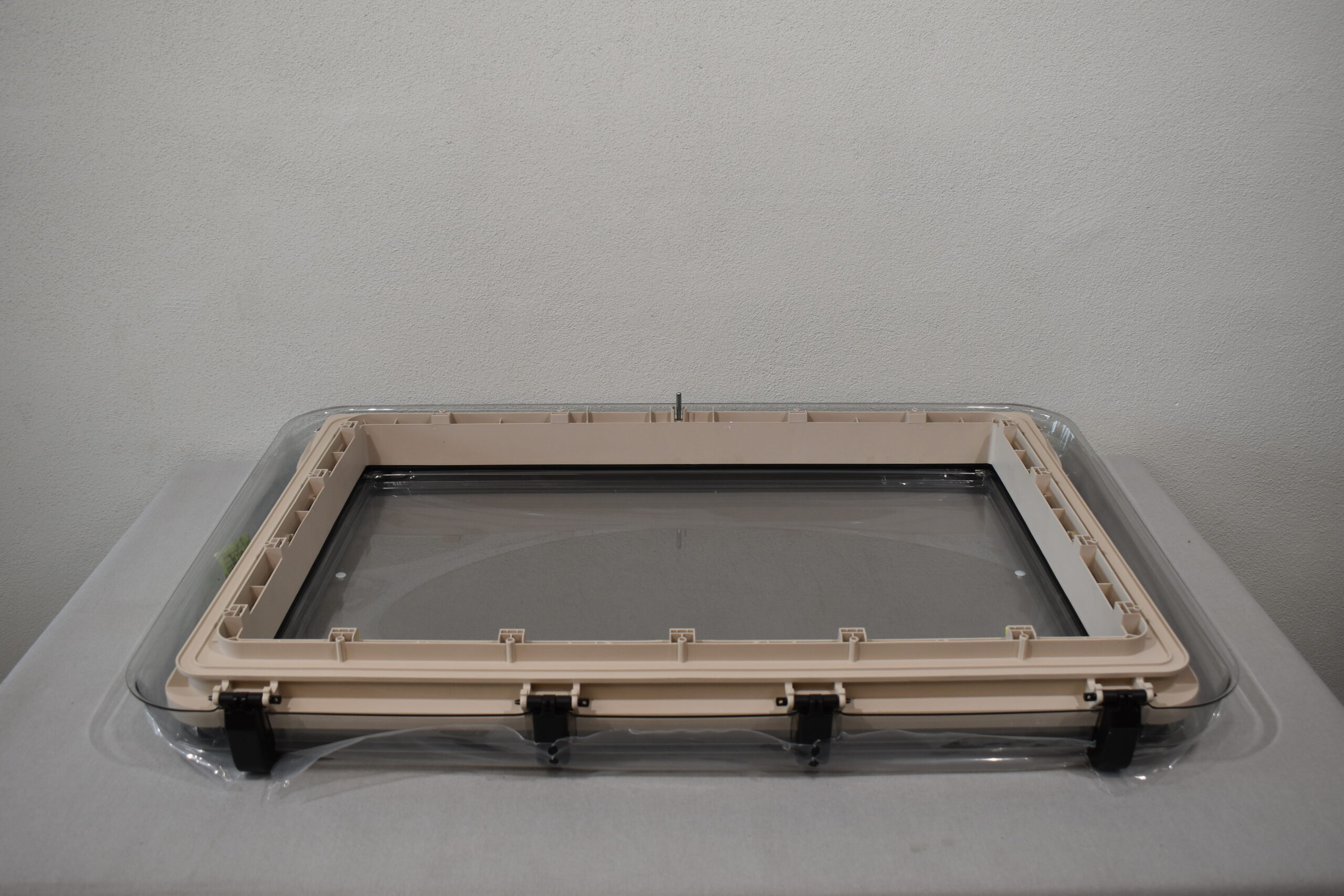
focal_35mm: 33
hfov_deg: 57.2
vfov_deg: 40.0
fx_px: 1232
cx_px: 672
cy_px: 448
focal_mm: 22
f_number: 5.6
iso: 250
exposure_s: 1/125
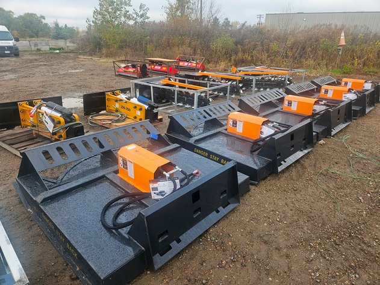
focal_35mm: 23
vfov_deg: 58.9
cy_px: 142
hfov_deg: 73.9
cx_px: 190
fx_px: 252
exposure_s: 1/241
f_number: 1.8
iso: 25
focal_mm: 5.4
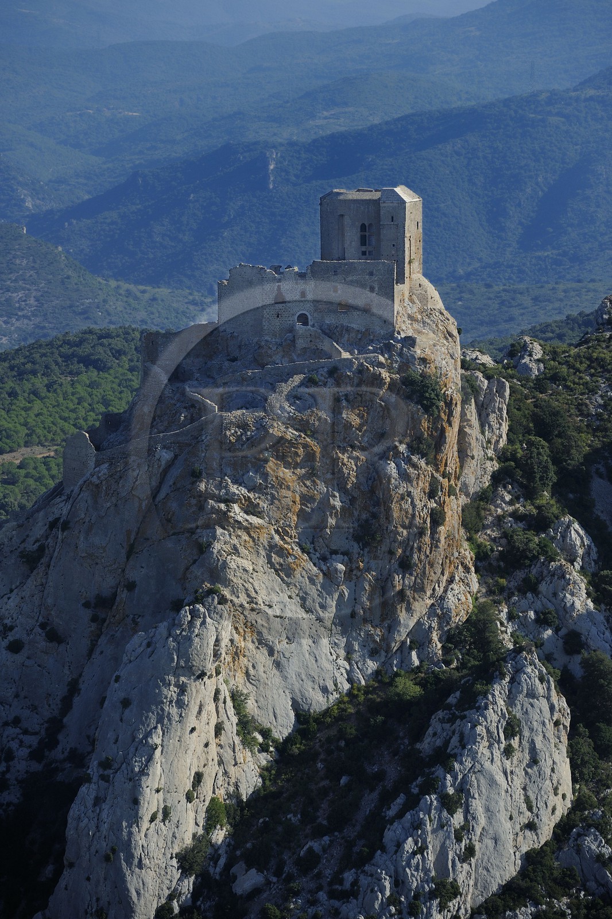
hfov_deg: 6.9
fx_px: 5102
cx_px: 306
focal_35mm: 200
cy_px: 460
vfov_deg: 10.3
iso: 400
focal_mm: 200
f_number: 6.3
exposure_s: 1/1250
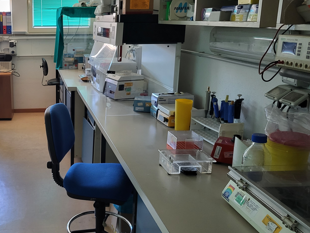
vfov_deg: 34.3
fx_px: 376
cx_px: 61
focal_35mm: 42
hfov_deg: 42.7
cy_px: 115
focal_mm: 5.4
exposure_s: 1/50
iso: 320
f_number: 1.8
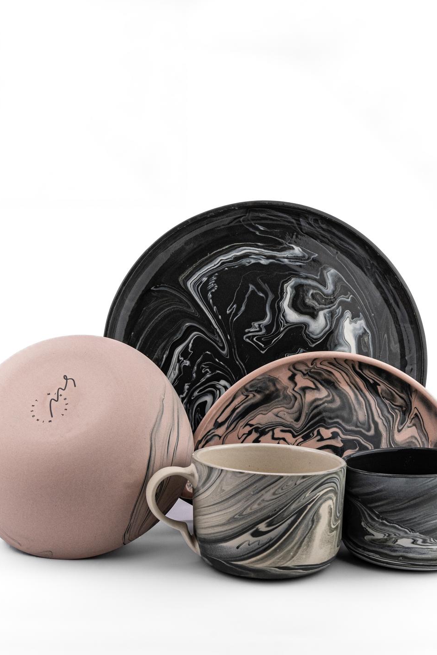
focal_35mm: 45
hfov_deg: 29.8
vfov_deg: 43.0
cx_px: 246
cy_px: 441
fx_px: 819
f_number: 11
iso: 500
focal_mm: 32
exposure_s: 1/100
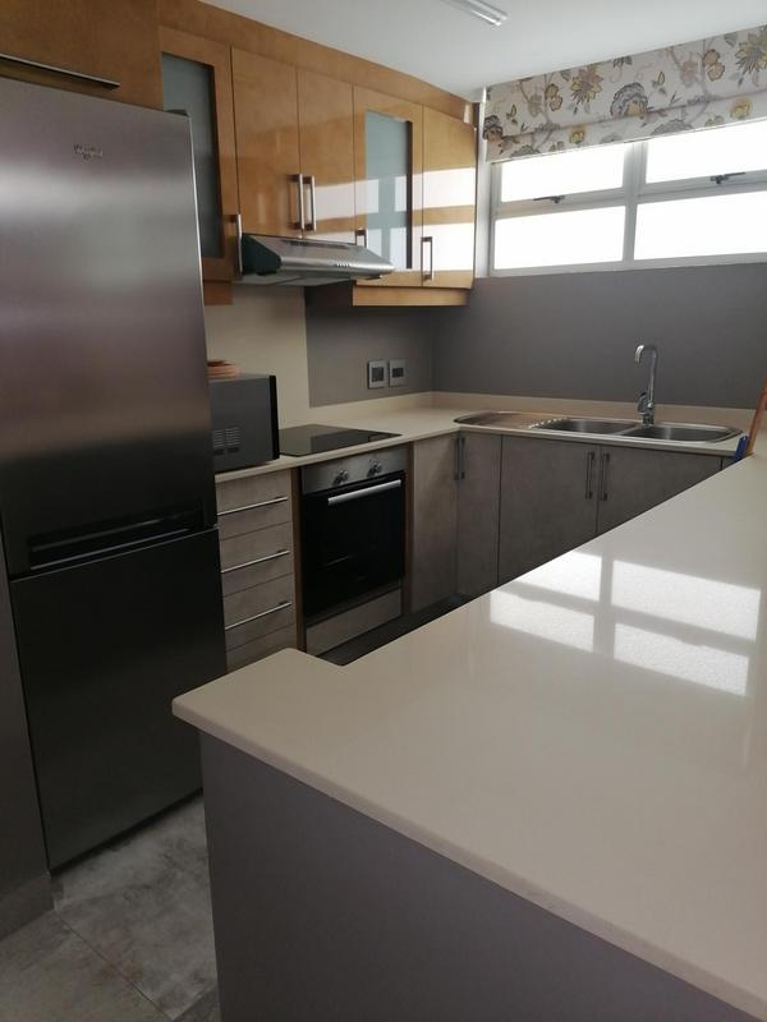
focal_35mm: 27
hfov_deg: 51.4
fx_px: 798
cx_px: 384
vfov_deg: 65.3
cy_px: 511
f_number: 1.8
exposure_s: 1/33.3
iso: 100
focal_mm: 5.3
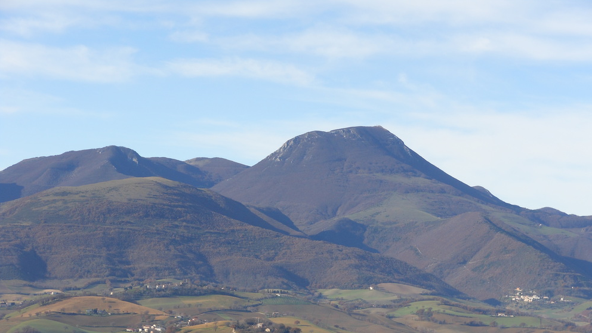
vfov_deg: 10.8
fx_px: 1758
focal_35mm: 112
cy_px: 218
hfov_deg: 19.1
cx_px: 297
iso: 80
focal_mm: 18.3
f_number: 5.4
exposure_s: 1/400
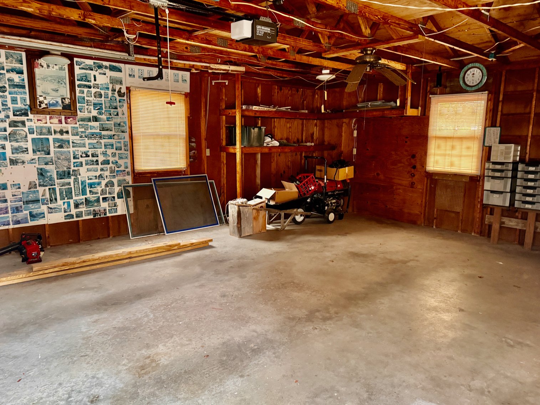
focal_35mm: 24
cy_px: 202
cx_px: 270
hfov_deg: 71.6
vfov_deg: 56.8
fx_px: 374
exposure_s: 1/44
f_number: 1.78
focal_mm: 6.76
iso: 800
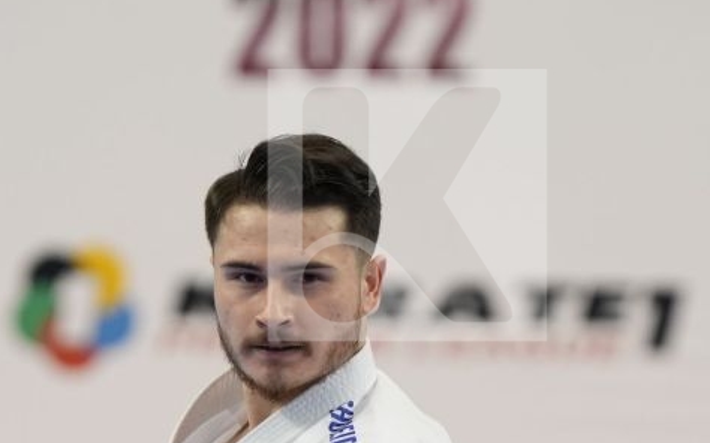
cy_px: 735
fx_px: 9518
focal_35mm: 492
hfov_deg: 4.3
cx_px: 407
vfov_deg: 2.7
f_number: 2.8
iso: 1000
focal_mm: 127
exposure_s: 1/500
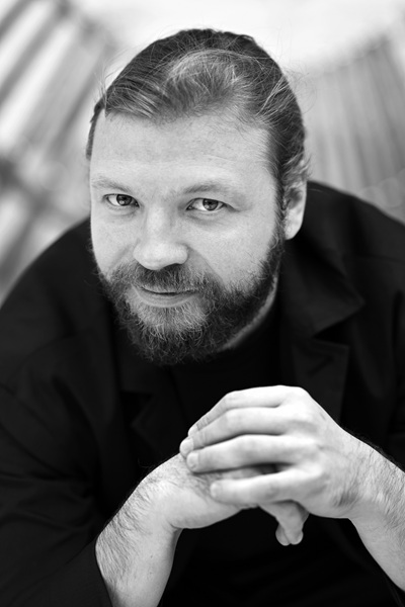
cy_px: 304
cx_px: 202
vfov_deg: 23.9
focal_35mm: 85
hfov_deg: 16.1
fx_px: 1434
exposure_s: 1/1250
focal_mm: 85
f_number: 2.2
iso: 400
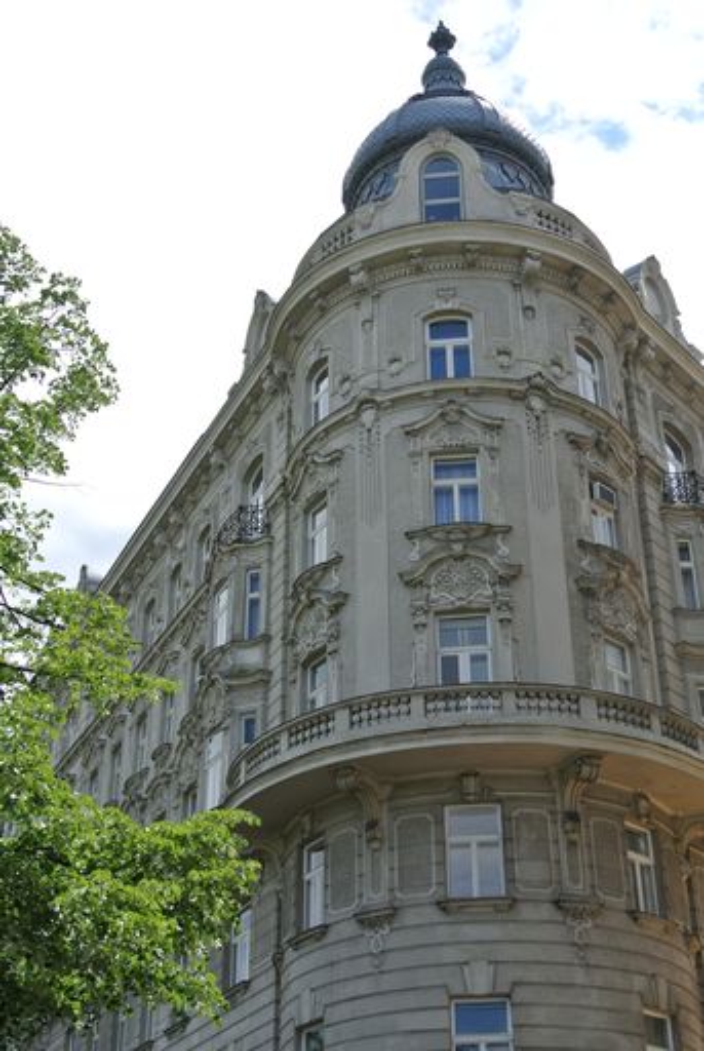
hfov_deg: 26.6
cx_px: 352
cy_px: 526
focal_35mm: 51
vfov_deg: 38.8
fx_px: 1491
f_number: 5.6
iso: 100
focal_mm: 18.9
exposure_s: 1/500
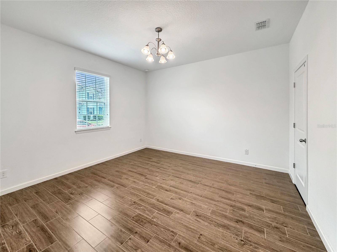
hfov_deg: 102.1
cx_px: 168
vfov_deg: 85.7
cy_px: 126
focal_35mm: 14
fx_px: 136
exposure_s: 1/120
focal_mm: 2.22
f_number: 2.2
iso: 200
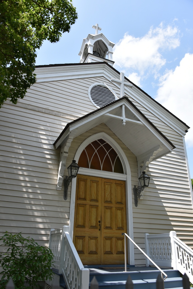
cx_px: 96
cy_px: 144
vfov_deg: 65.5
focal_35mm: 28
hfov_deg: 46.4
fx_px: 225
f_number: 7.1
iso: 100
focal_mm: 28
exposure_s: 1/200
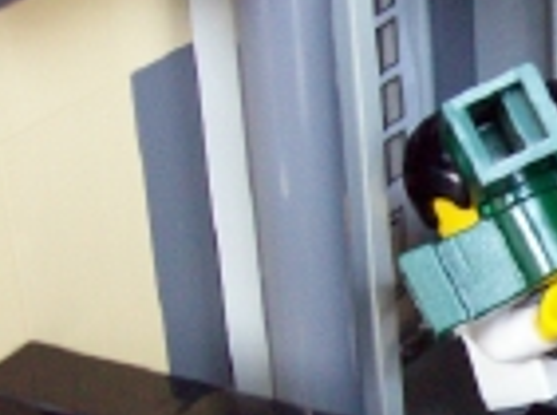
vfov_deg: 11.5
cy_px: 370
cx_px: 770
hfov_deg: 14.6
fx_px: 2054
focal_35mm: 128
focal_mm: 7.6
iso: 160
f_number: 3
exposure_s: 1/8
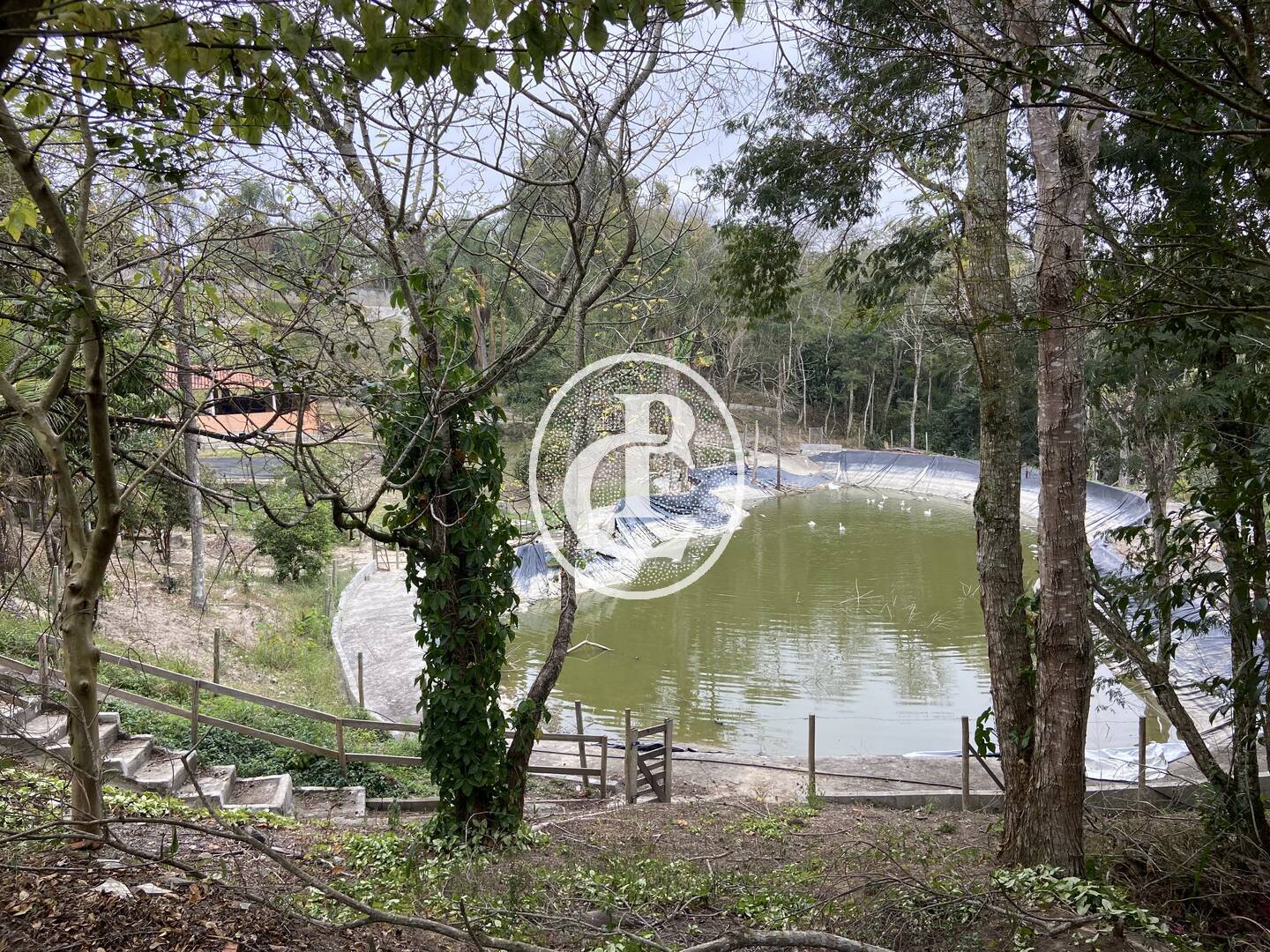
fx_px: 954
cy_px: 476
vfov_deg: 53.1
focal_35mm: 26
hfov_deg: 67.3
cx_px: 635
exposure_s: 1/362
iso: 32
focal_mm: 4.25
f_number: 1.8
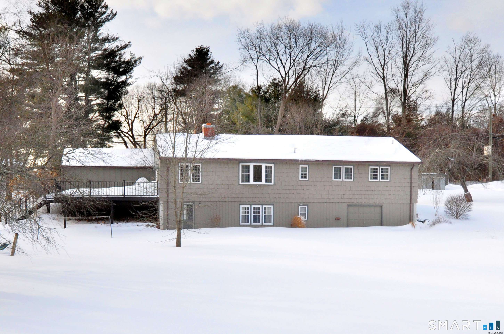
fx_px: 419
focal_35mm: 30
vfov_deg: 43.5
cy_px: 167
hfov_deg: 62.0
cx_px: 252
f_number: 11
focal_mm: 20
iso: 640
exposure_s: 1/200
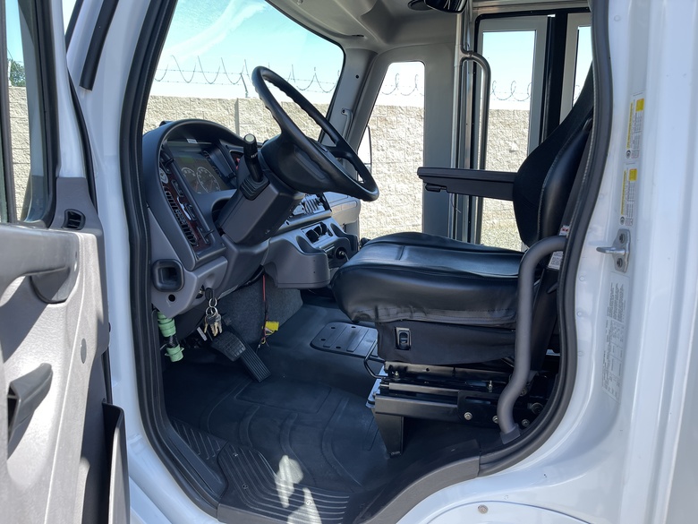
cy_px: 262
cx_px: 349
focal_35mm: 26
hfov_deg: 67.3
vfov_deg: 53.1
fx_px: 524
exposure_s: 1/759
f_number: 1.6
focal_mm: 5.1
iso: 32
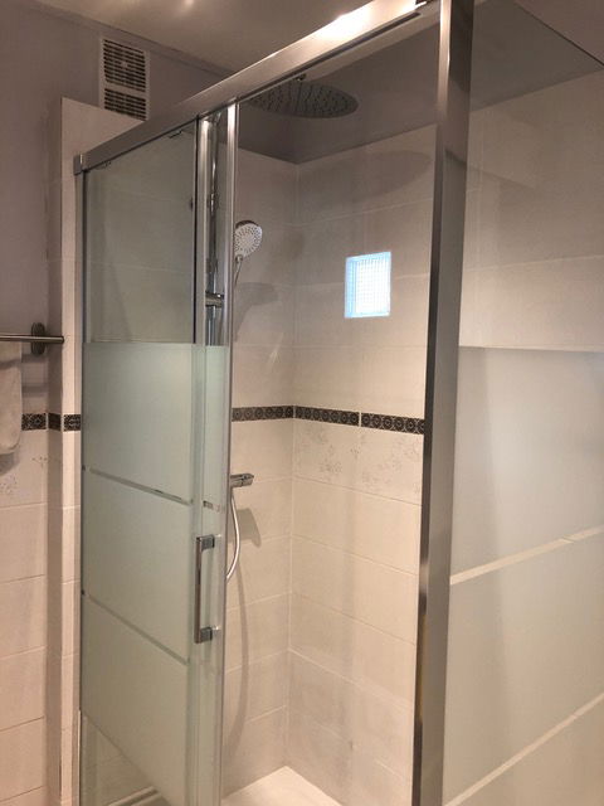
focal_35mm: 28
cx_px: 302
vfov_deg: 63.4
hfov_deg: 49.7
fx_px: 651
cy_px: 403
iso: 40
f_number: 1.8
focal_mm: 3.99
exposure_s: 1/17
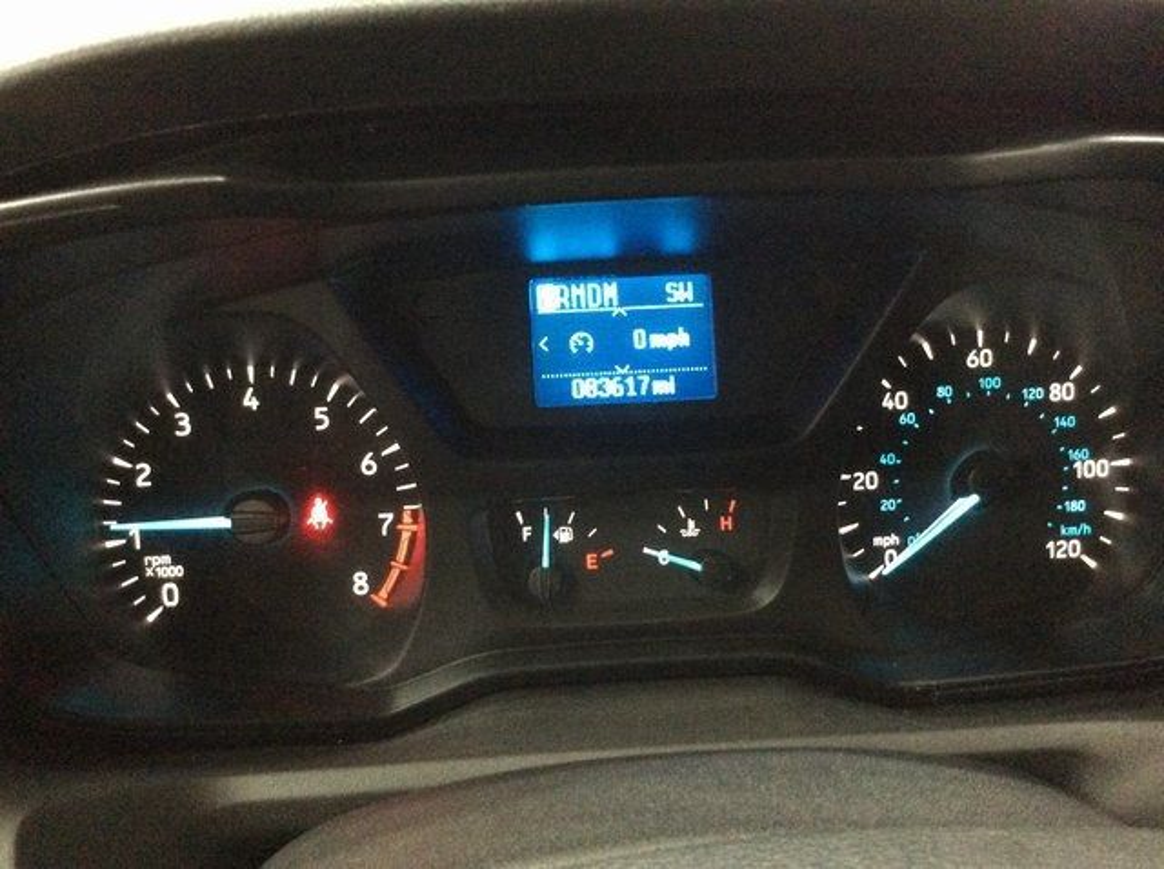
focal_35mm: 32
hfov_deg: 56.9
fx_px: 1074
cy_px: 434
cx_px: 582
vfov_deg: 44.1
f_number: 2.4
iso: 500
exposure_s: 1/15
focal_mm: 3.3
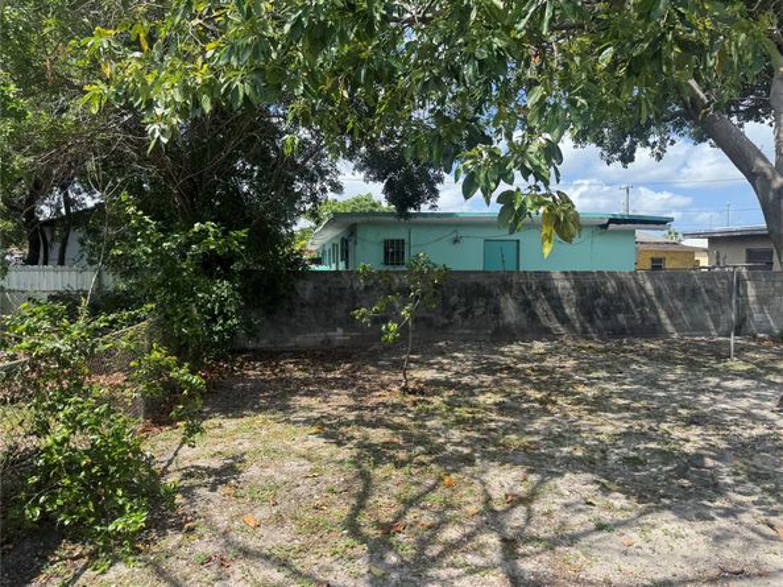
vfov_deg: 56.8
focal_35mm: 24
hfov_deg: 71.6
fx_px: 543
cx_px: 392
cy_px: 294
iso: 80
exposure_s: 1/1818
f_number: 1.78
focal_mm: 6.76
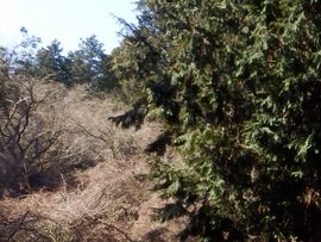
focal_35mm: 71
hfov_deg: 23.8
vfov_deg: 20.2
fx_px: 659
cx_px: 429
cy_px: 234
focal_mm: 4.2
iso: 80
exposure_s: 1/320
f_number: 3
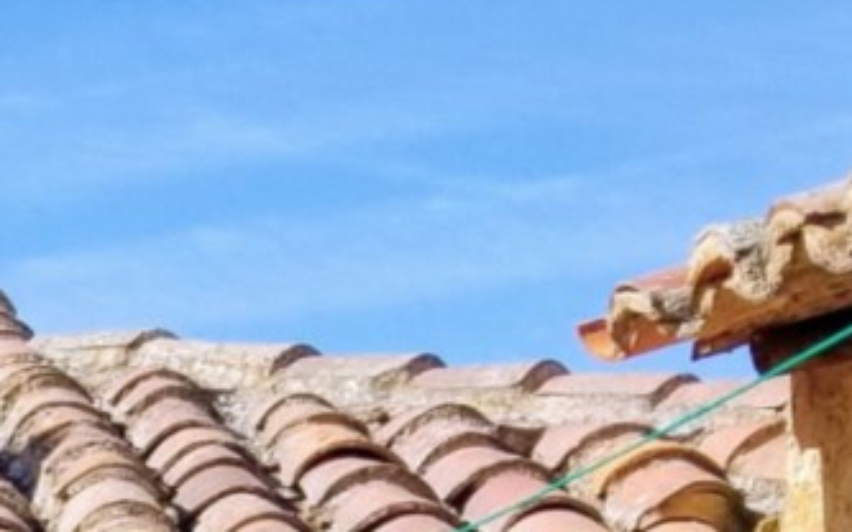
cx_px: -655
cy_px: 1404
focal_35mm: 167
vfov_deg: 7.2
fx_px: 3877
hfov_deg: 11.7
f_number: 1.7
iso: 50
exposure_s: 1/1688
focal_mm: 4.3
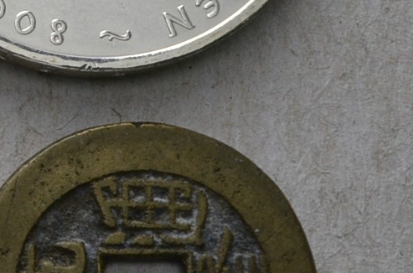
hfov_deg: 7.6
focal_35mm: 255
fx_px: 2918
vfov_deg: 5.3
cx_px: -540
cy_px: -14
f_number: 14
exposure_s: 1/200
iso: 400
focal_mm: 34
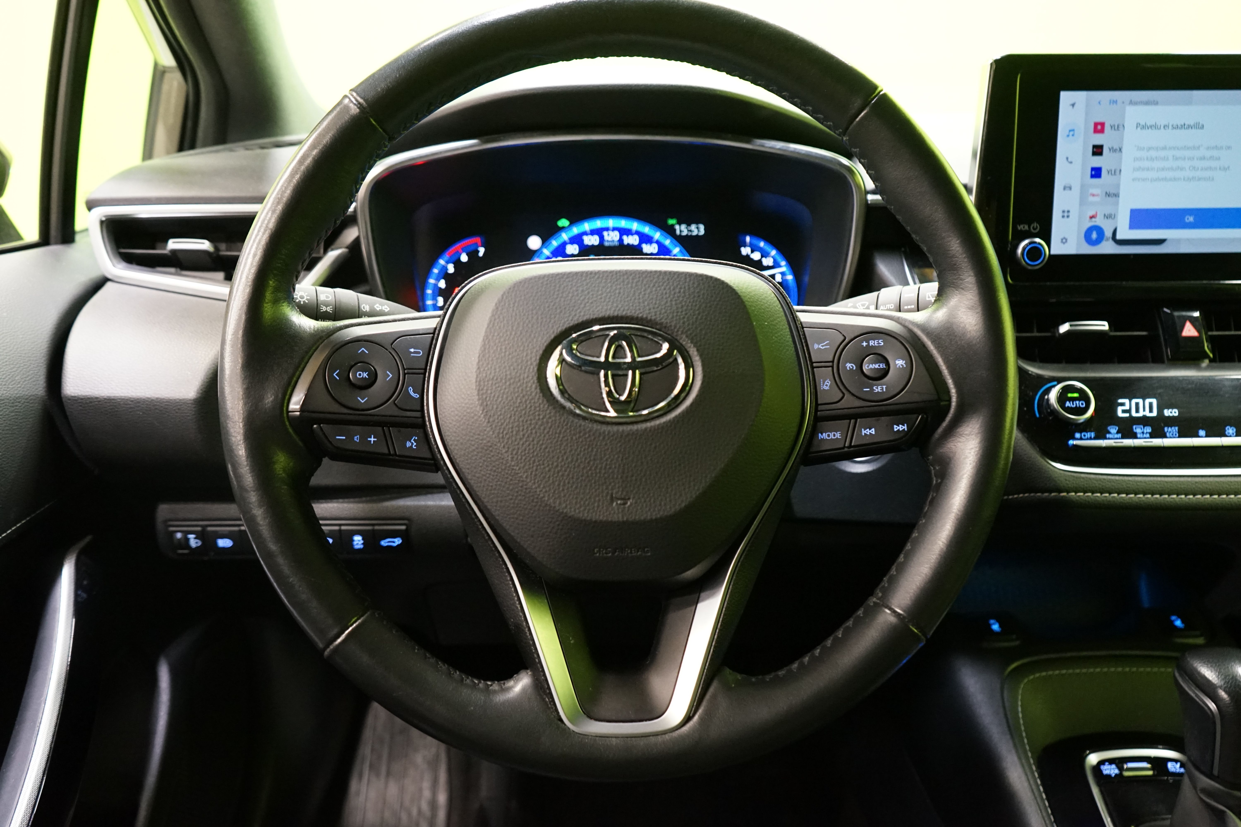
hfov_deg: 63.7
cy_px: 414
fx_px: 1000
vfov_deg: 45.0
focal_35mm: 29
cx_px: 620
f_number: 5
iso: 4000
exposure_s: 1/15
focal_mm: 29
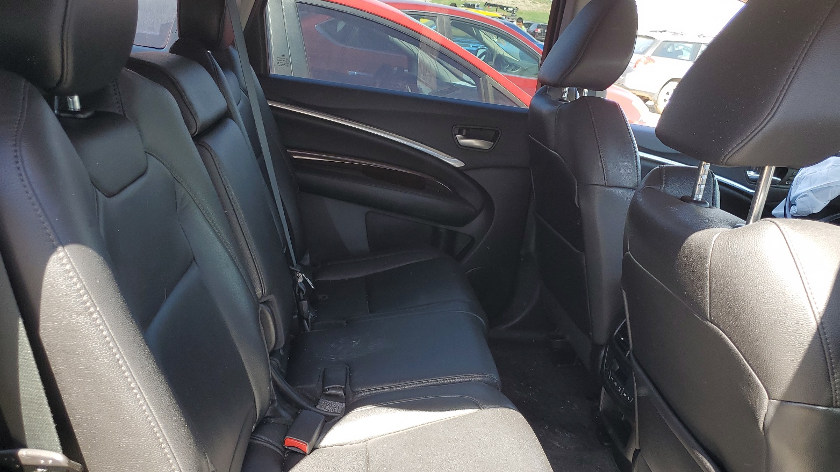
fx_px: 646
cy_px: 317
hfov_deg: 66.1
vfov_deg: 39.7
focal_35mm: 29
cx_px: 413
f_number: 1.5
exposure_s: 1/200
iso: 50
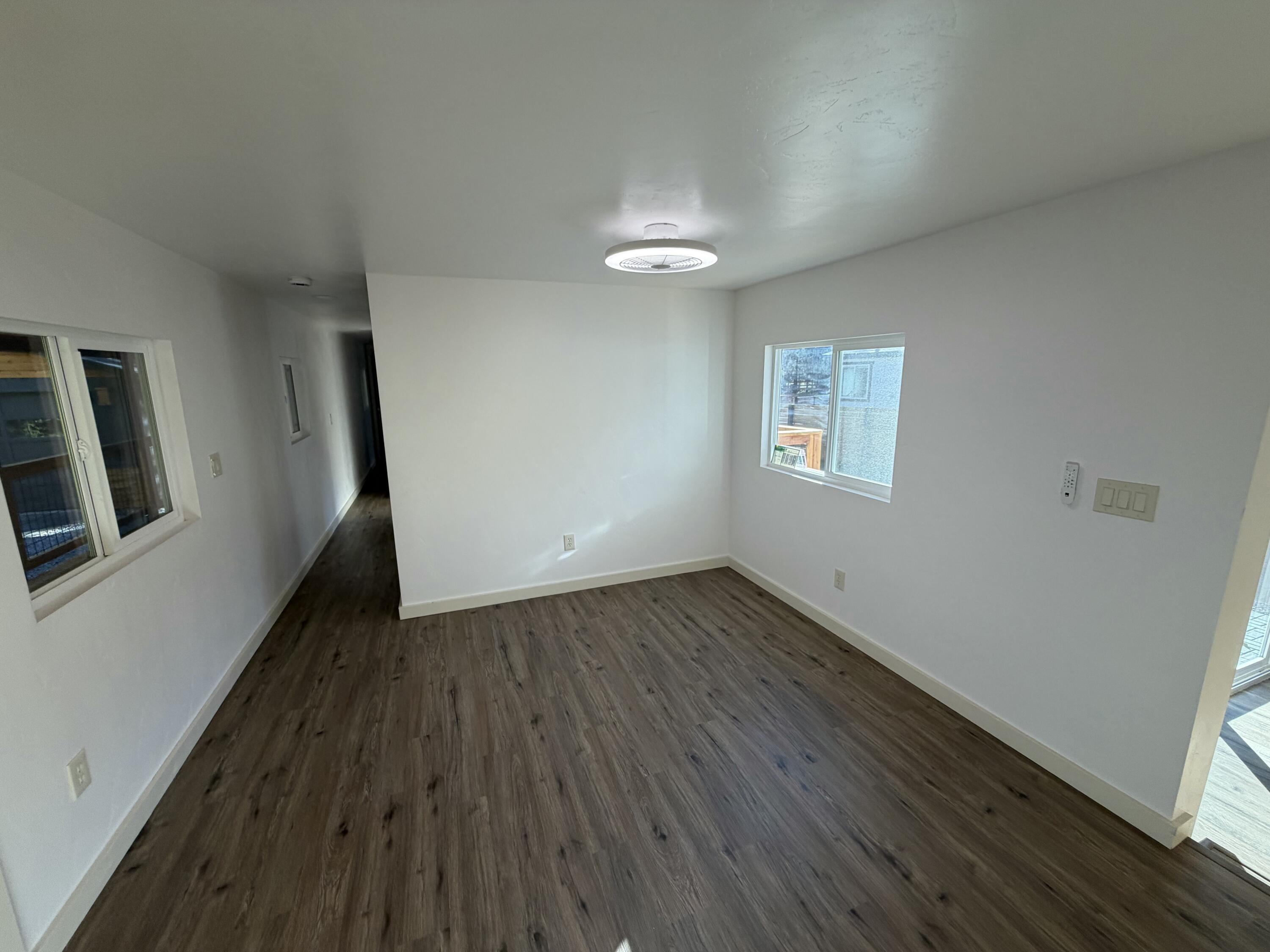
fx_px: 514
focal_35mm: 14
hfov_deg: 102.1
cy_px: 476
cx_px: 635
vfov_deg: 85.7
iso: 50
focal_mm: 2.22
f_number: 2.2
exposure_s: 1/120
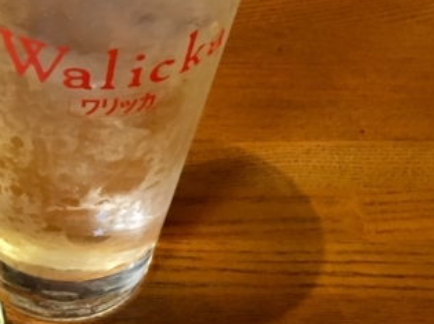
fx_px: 927
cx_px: -36
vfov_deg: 19.9
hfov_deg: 24.7
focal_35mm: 74
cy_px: 176
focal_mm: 4.15
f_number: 2.2
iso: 250
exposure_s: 1/15
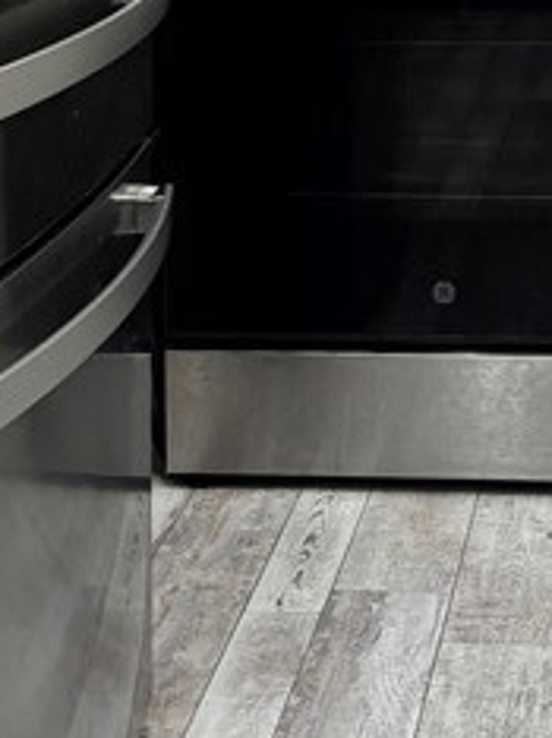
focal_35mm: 114
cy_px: -218
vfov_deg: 16.4
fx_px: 2428
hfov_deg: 12.8
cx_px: 514
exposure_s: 1/60
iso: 80
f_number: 1.6
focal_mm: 5.96
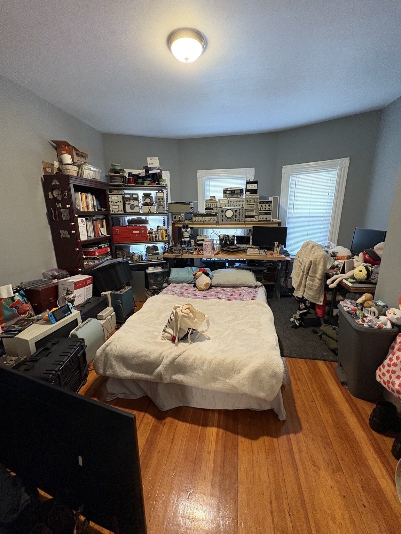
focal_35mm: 14
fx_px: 216
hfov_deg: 85.7
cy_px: 267
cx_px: 200
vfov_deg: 102.1
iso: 500
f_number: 2.2
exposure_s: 1/60
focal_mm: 2.22
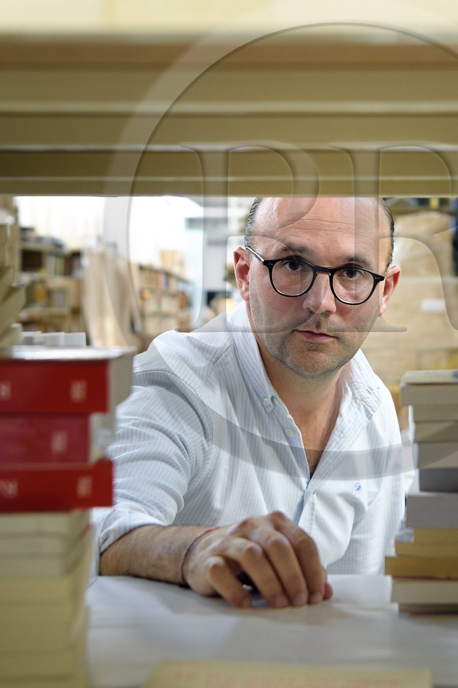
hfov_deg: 16.4
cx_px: 340
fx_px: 1585
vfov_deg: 24.4
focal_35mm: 83
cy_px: 238
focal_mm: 46
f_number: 4.5
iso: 800
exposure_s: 1/30
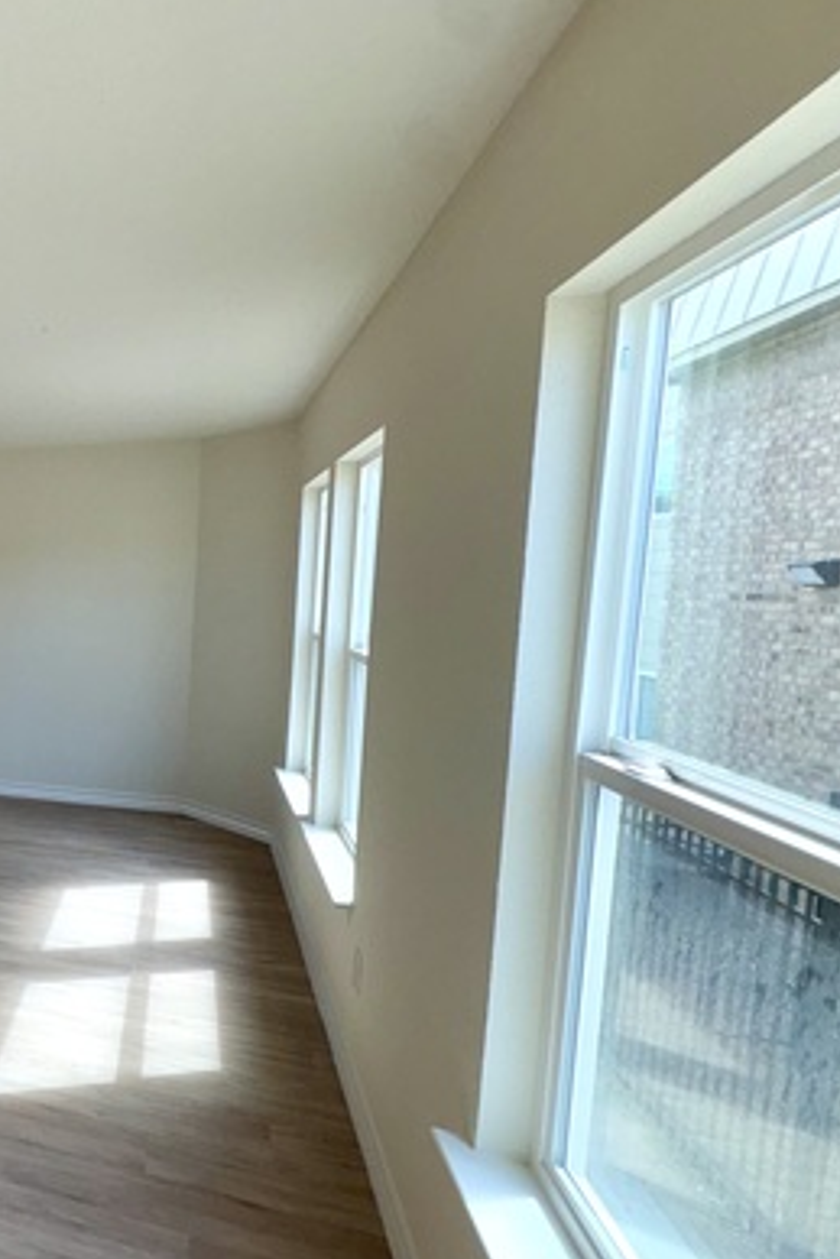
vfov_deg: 73.7
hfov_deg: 38.1
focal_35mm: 24
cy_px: 649
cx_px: -188
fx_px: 839
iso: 32
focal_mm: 2.22
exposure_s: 1/235
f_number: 2.2
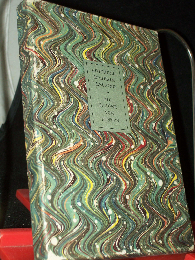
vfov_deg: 29.4
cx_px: 98
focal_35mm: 66
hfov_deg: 22.3
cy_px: 130
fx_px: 496
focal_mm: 11
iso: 80
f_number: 3.6
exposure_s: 1/80
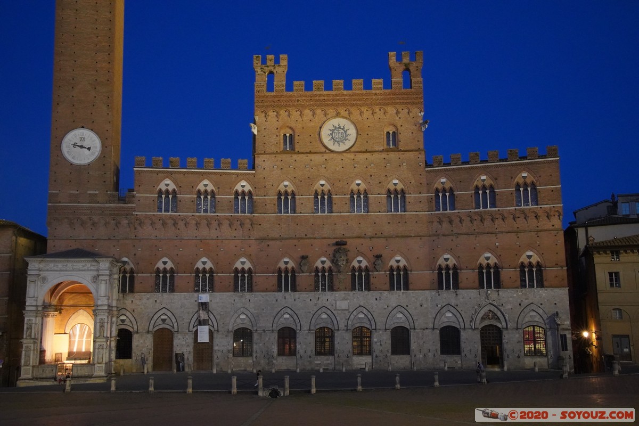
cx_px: 320
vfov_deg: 33.4
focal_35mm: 40
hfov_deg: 48.5
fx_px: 710
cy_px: 213
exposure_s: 1/30
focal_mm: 40
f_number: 8
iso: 12800
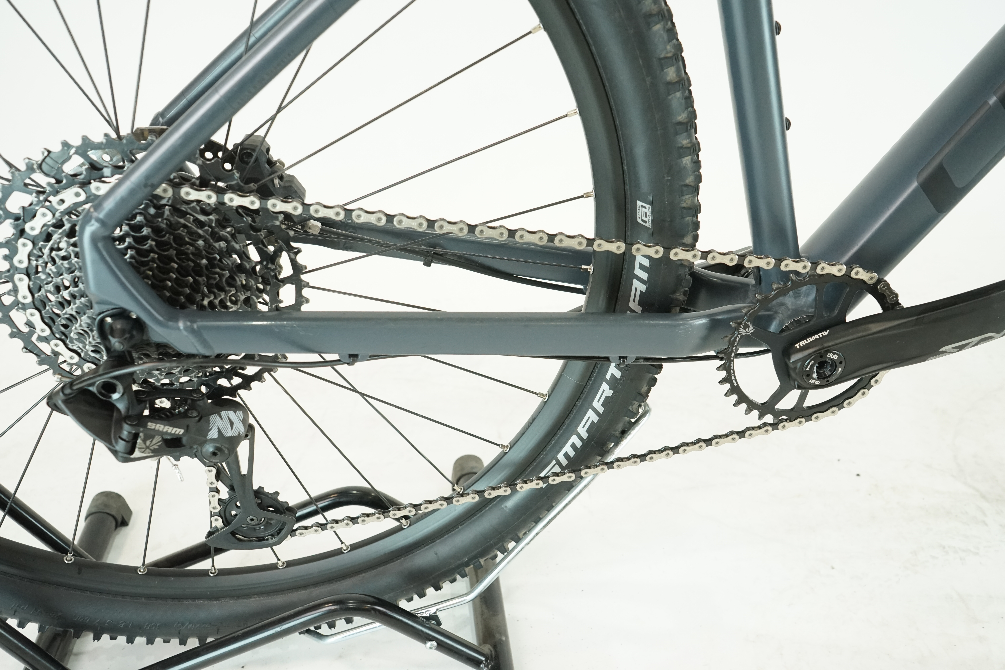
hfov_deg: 63.7
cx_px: 502
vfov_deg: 45.0
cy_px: 335
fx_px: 810
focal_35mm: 29
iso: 2500
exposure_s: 1/200
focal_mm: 29
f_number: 6.3
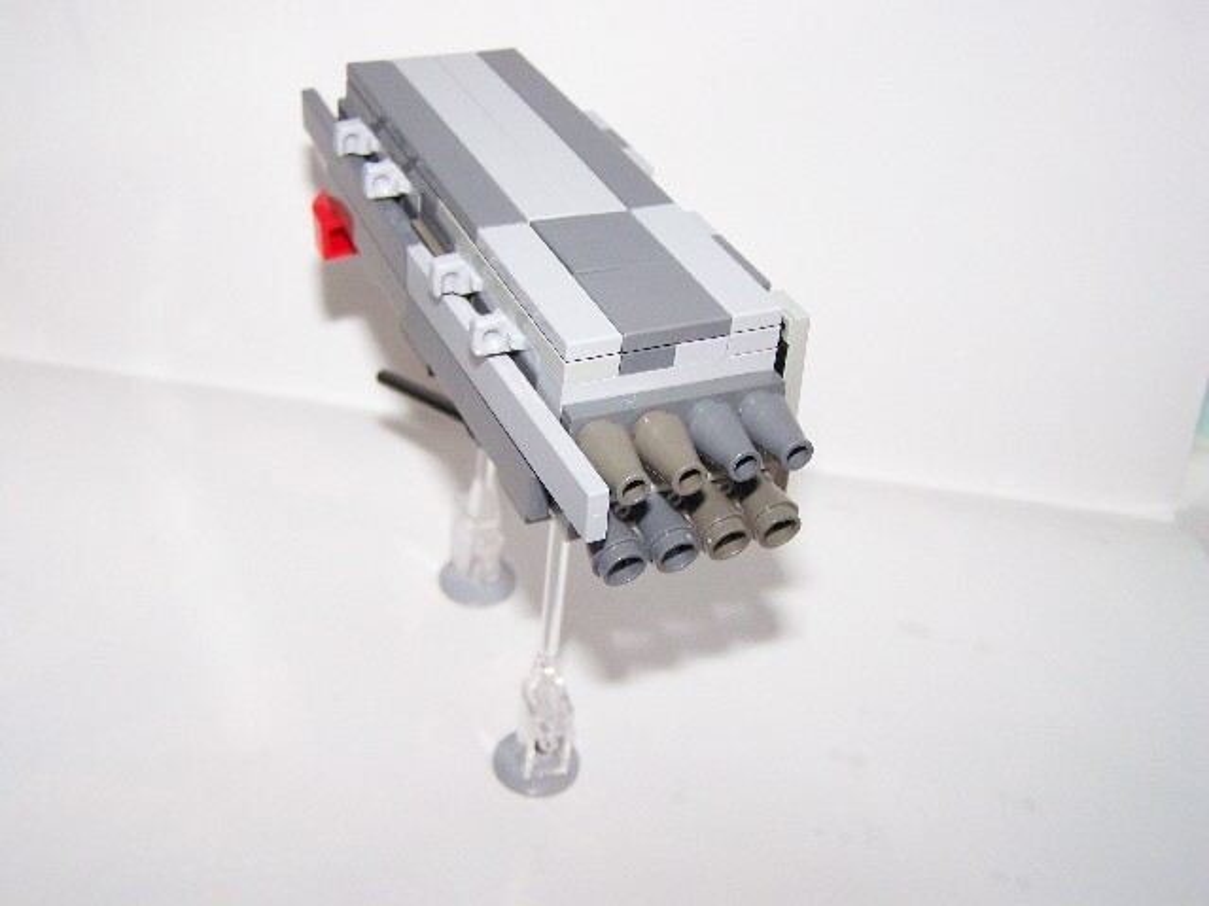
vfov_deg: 33.6
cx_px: 604
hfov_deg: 43.9
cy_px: 453
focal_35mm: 43
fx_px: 1502
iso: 80
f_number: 2.9
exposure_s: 1/60
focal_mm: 7.1
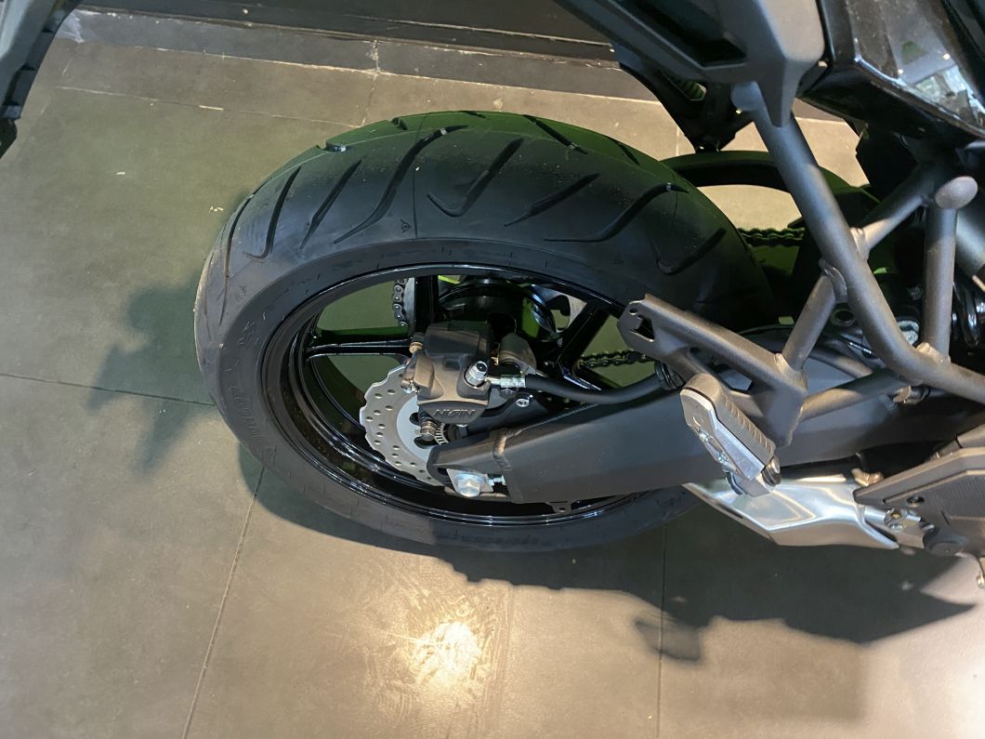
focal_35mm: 26
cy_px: 370
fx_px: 740
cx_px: 492
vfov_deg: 53.1
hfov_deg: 67.3
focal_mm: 4.25
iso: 500
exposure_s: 1/25
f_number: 1.8
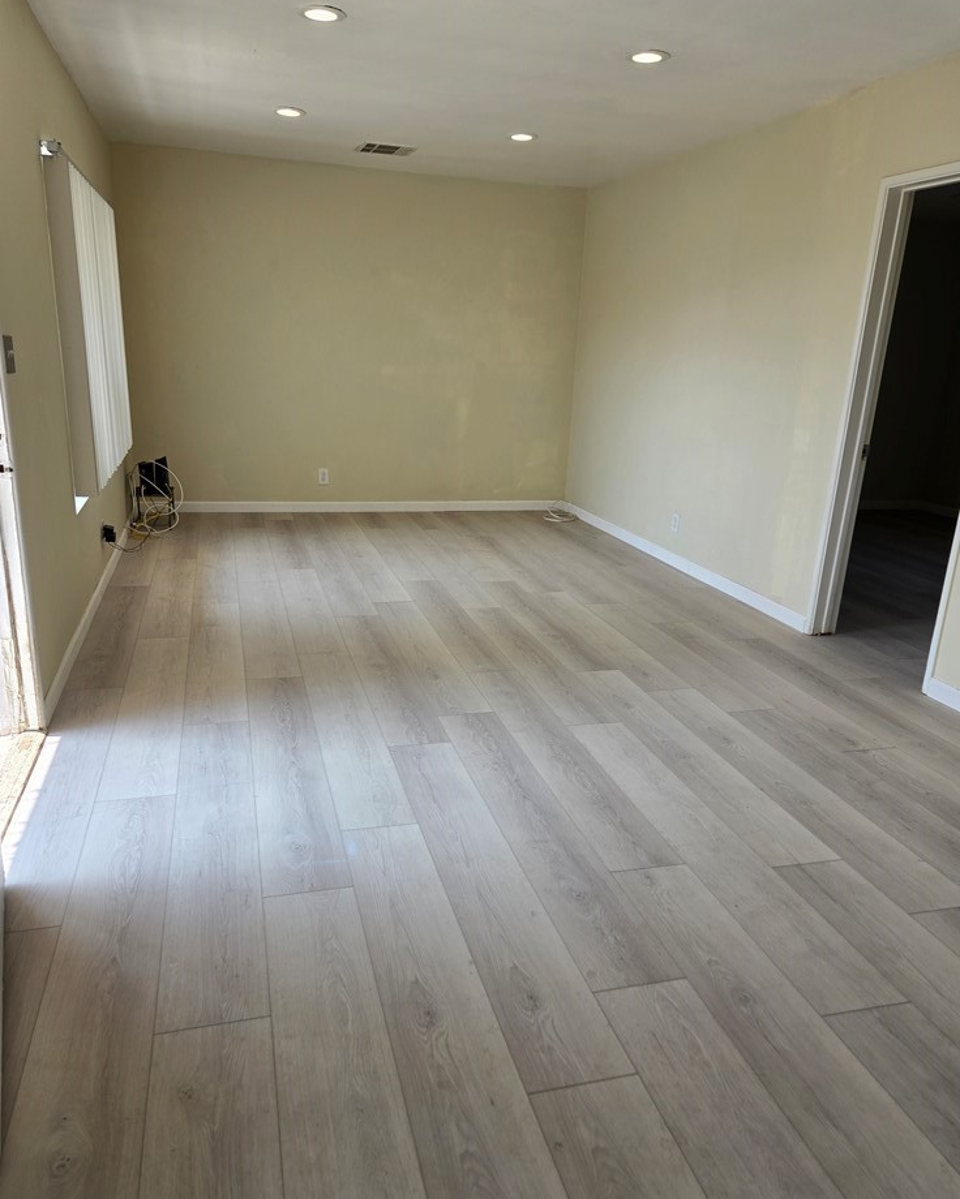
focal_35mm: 25
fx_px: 888
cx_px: 480
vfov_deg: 68.0
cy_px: 633
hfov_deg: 56.8
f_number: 1.8
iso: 25
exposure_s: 1/183
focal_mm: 5.4
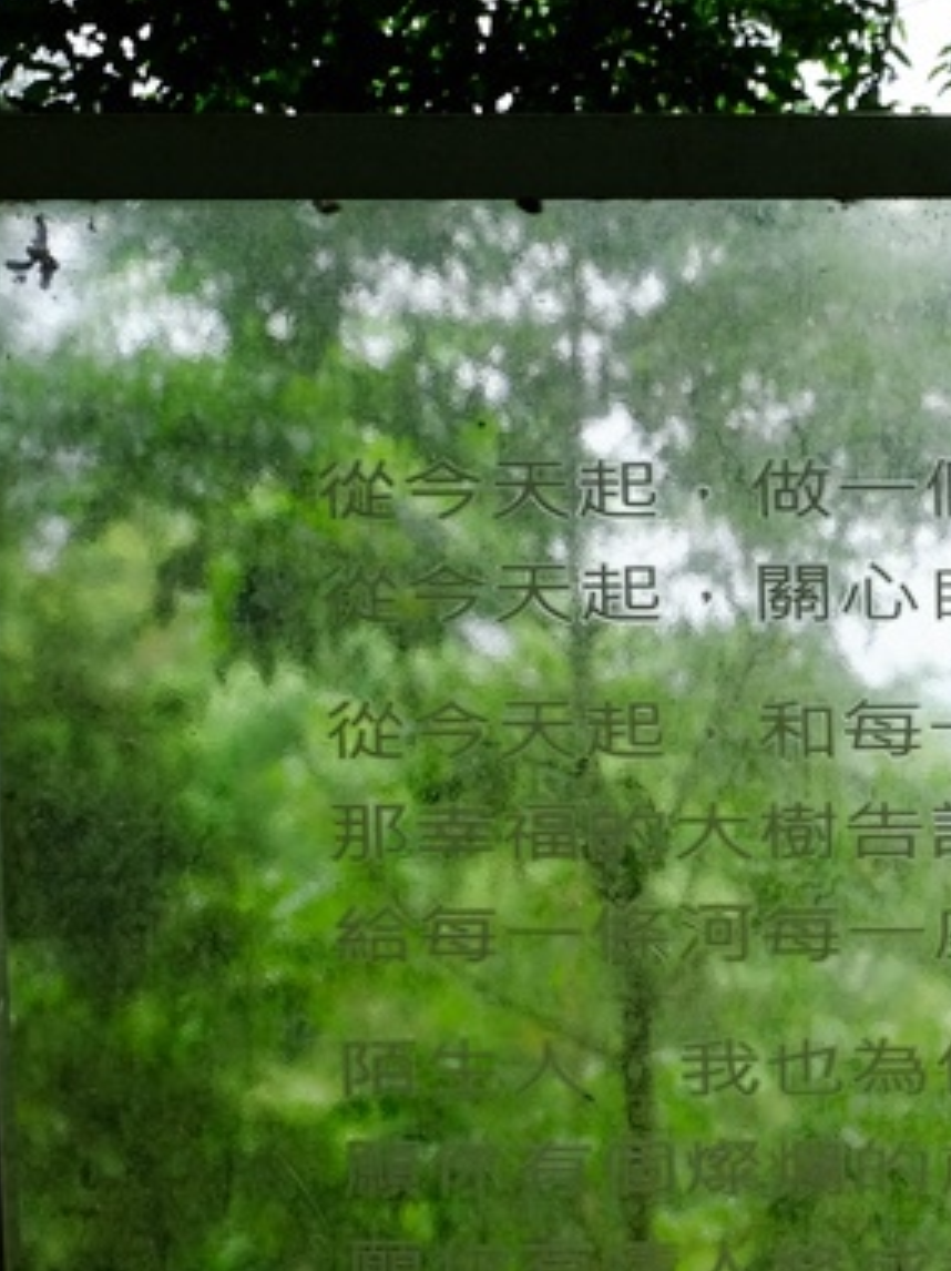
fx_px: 3594
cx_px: 1560
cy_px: 1036
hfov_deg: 13.8
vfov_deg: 19.8
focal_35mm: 98
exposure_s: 1/180
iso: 400
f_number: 8
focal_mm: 25.6
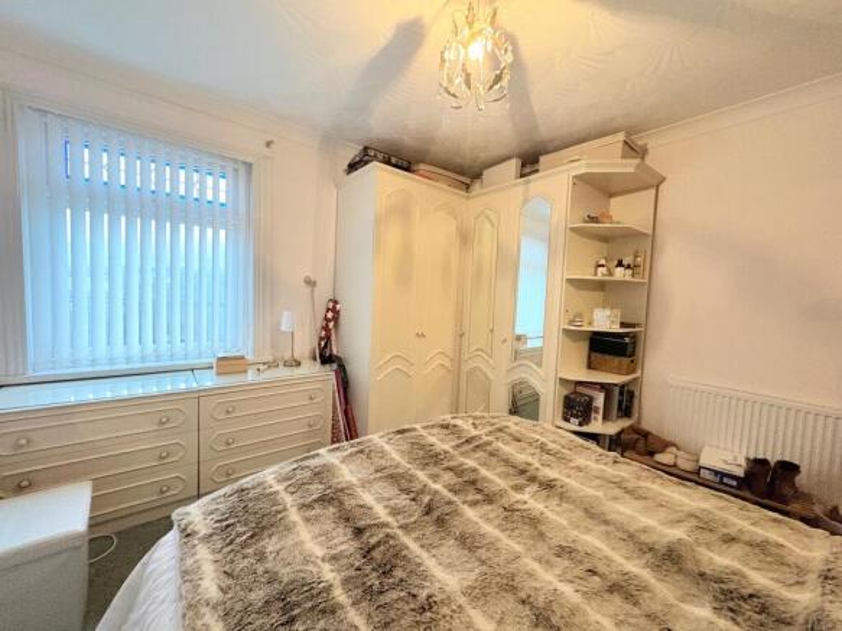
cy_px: 316
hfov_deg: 102.1
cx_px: 421
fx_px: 340
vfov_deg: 85.7
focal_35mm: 14
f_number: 2.2
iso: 640
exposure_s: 1/50
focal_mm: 2.22
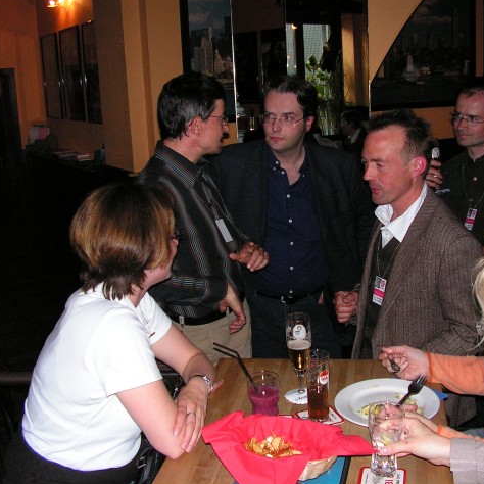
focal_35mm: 43
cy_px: 242
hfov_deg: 39.0
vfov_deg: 39.2
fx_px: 680
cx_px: 287
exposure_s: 1/40
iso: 200
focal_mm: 6
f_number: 3.2
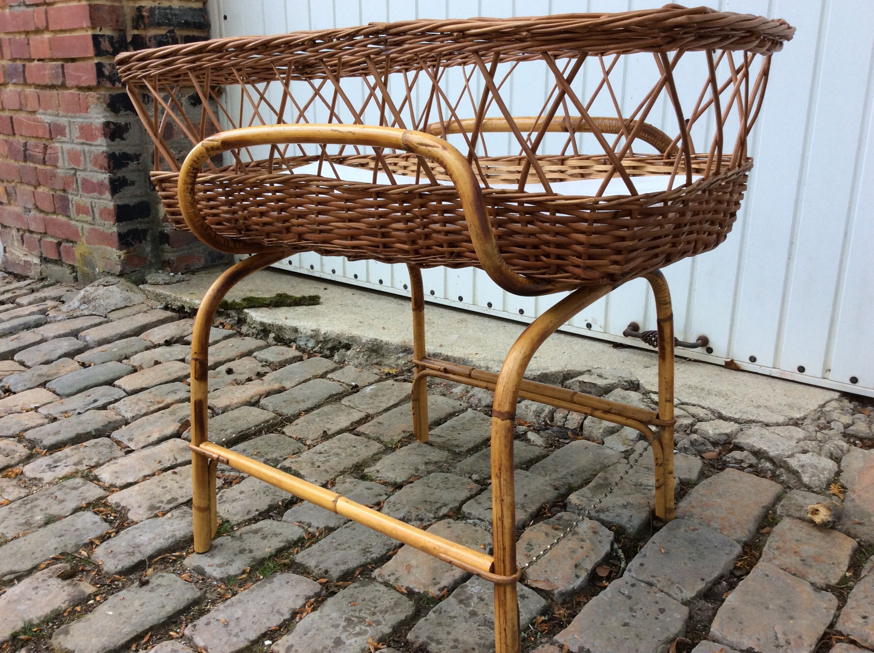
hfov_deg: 56.9
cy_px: 326
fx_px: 807
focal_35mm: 32
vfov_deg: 44.1
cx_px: 437
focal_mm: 3.3
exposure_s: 1/106
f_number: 2.4
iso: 32
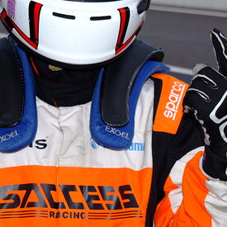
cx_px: 85
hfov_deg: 7.5
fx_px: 1736
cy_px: 64
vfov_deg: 7.5
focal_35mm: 234
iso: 100
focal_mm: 70
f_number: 8
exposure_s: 1/250
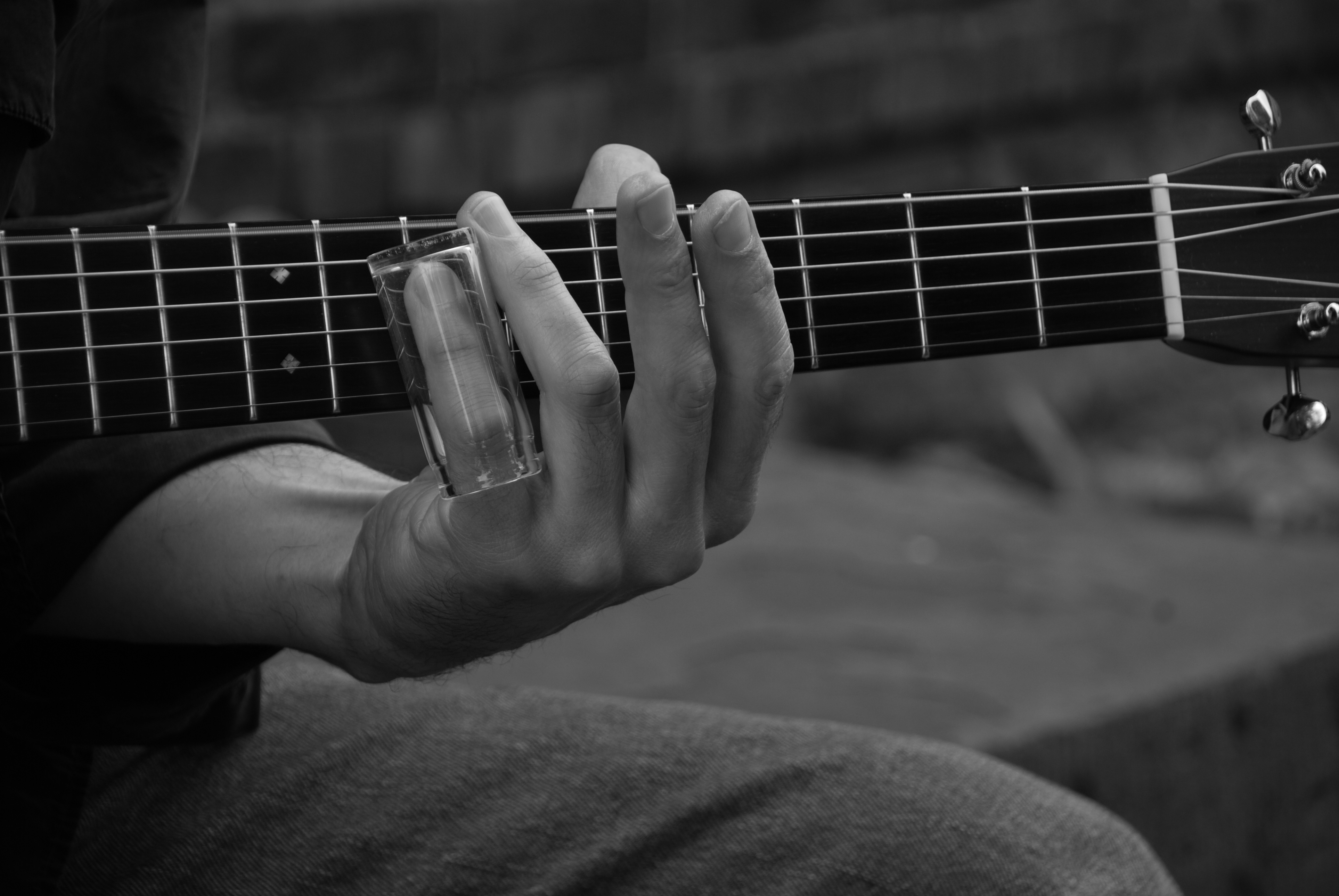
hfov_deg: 10.1
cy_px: 450
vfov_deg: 6.8
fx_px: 7578
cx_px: 670
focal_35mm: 204
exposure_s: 1/100
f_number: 5.6
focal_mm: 135
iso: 100
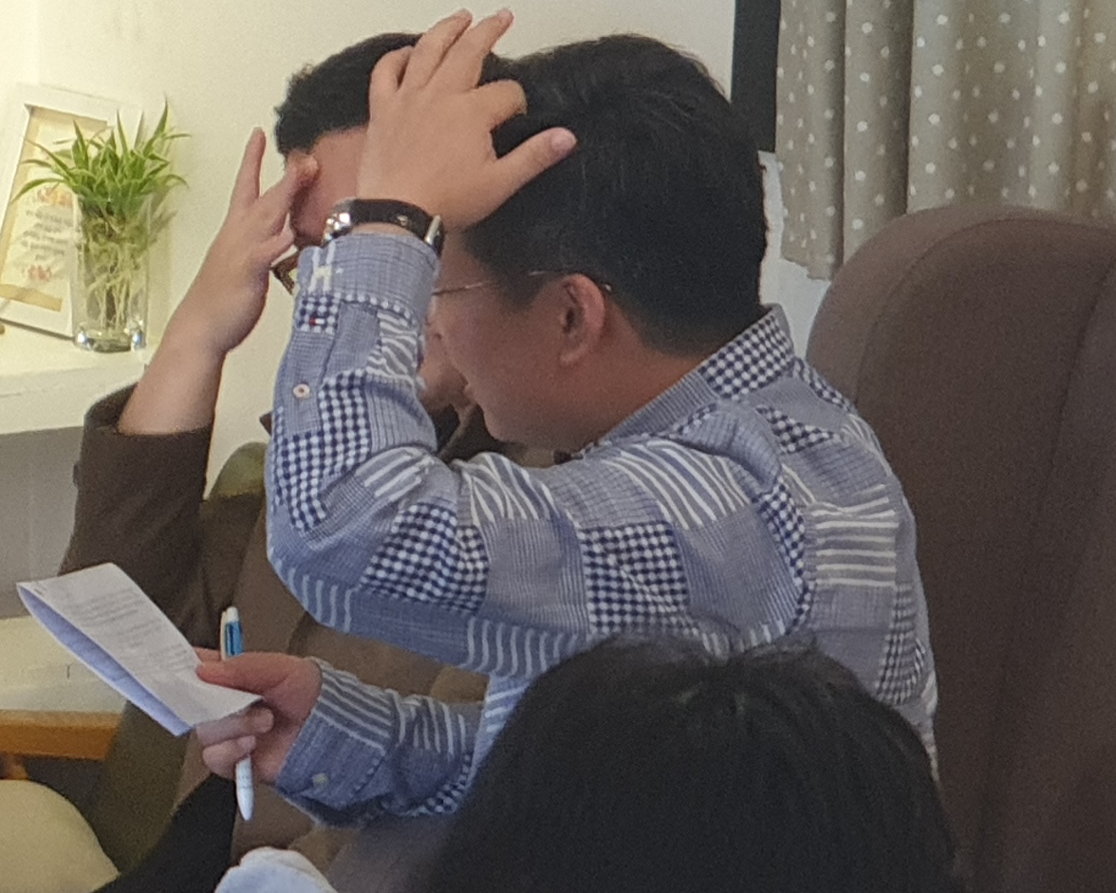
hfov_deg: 10.8
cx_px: -435
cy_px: 371
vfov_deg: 8.9
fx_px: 5748
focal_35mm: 174
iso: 100
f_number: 2.4
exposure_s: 1/30
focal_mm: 6
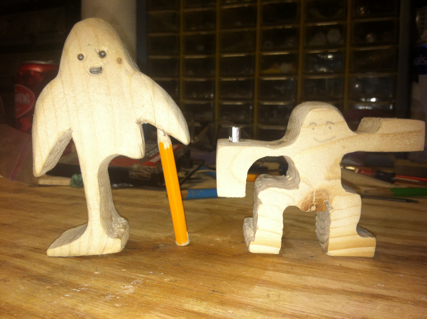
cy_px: 160
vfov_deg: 40.6
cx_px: 214
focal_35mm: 35
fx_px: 431
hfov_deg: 52.7
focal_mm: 3.85
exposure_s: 1/61
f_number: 2.8
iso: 80
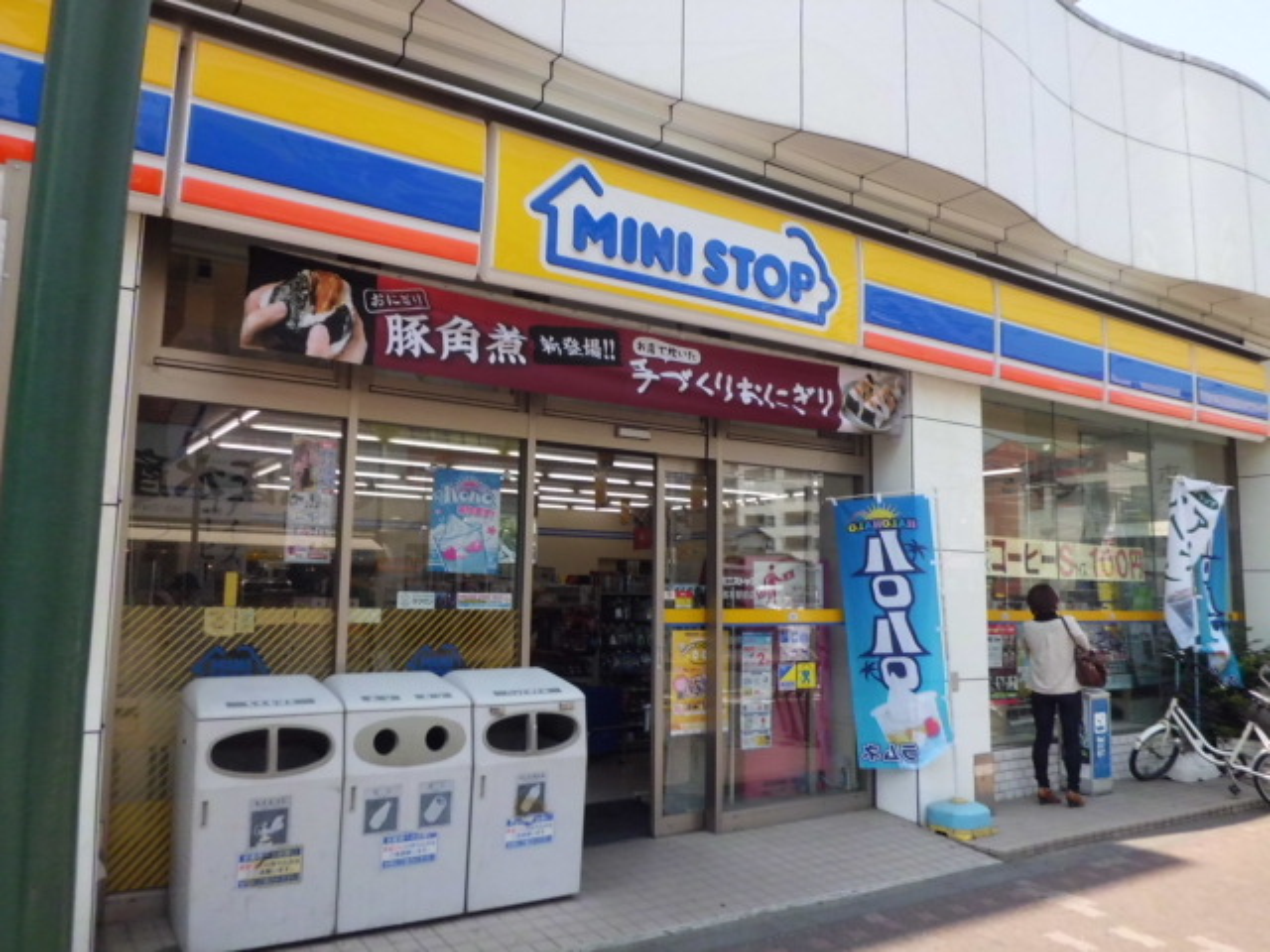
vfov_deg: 53.1
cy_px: 476
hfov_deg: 67.3
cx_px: 635
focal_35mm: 26
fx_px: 954
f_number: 7.9
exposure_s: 1/80
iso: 100
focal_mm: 4.7
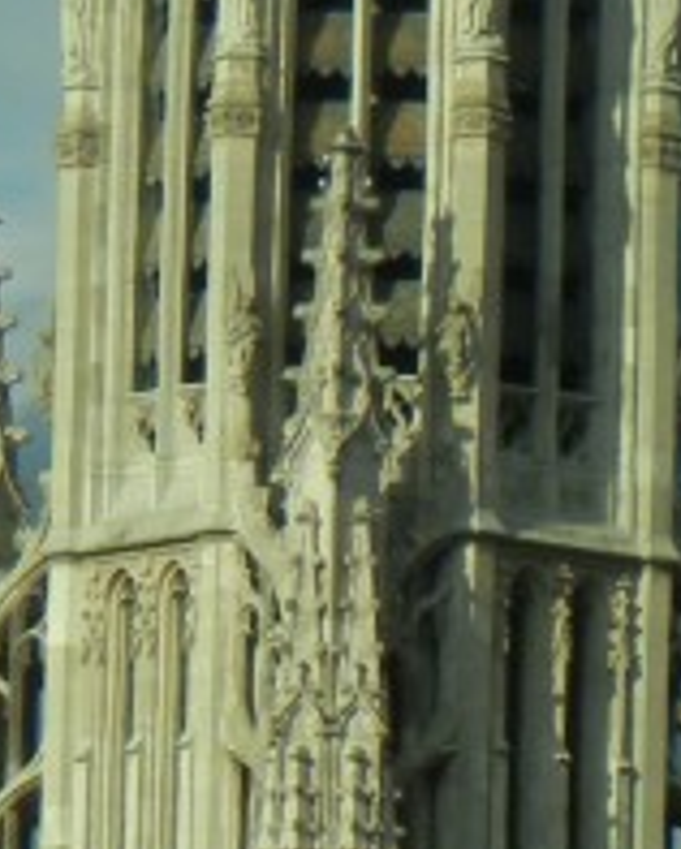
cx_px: -358
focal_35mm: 588
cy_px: 845
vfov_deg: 3.3
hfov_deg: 2.6
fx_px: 14791
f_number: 4.6
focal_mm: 20.9
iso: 160
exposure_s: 1/1000
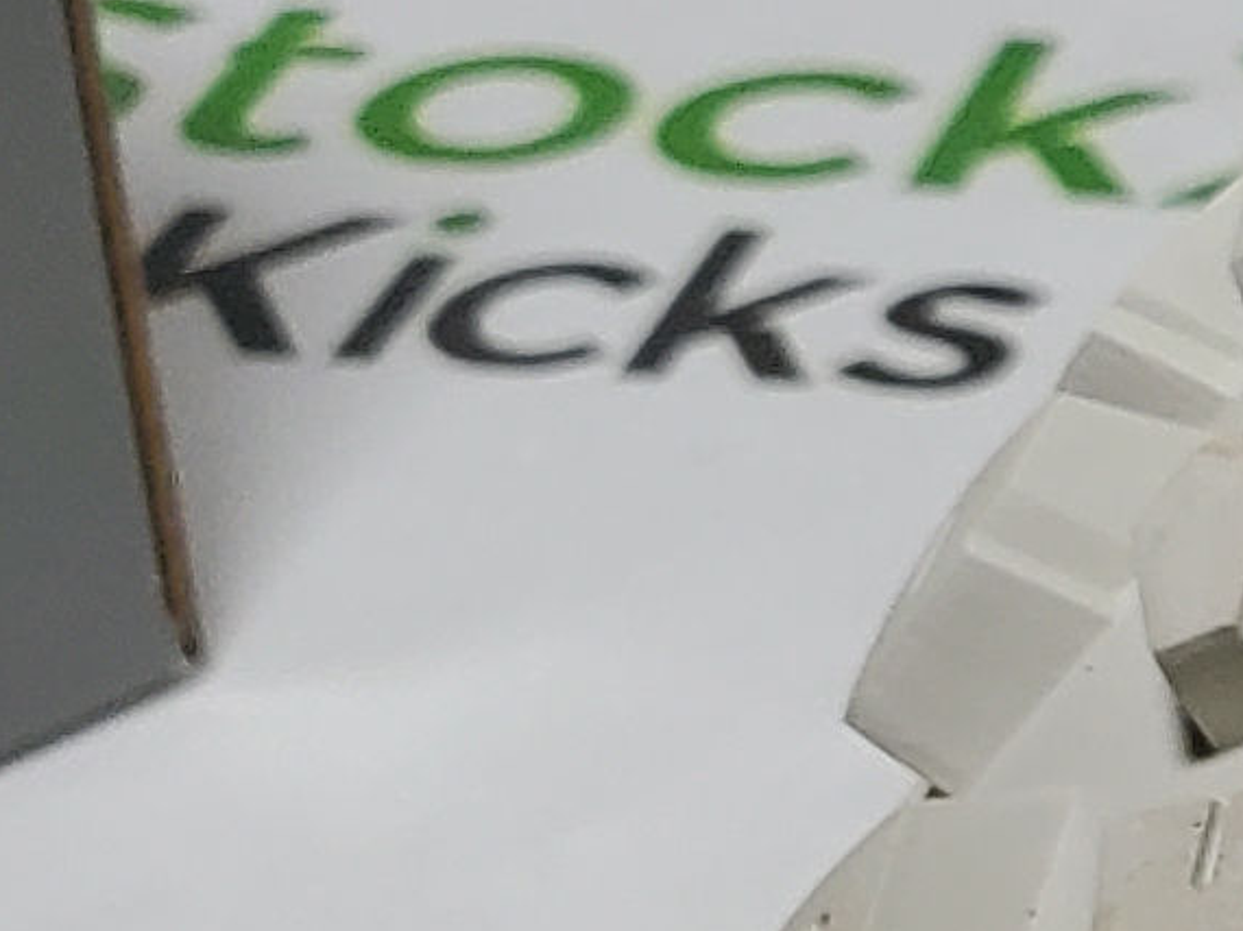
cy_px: 890
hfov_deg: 8.8
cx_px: 3727
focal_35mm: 184
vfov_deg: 8.0
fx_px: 6604
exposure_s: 1/321
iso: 50
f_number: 2.4
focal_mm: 4.3
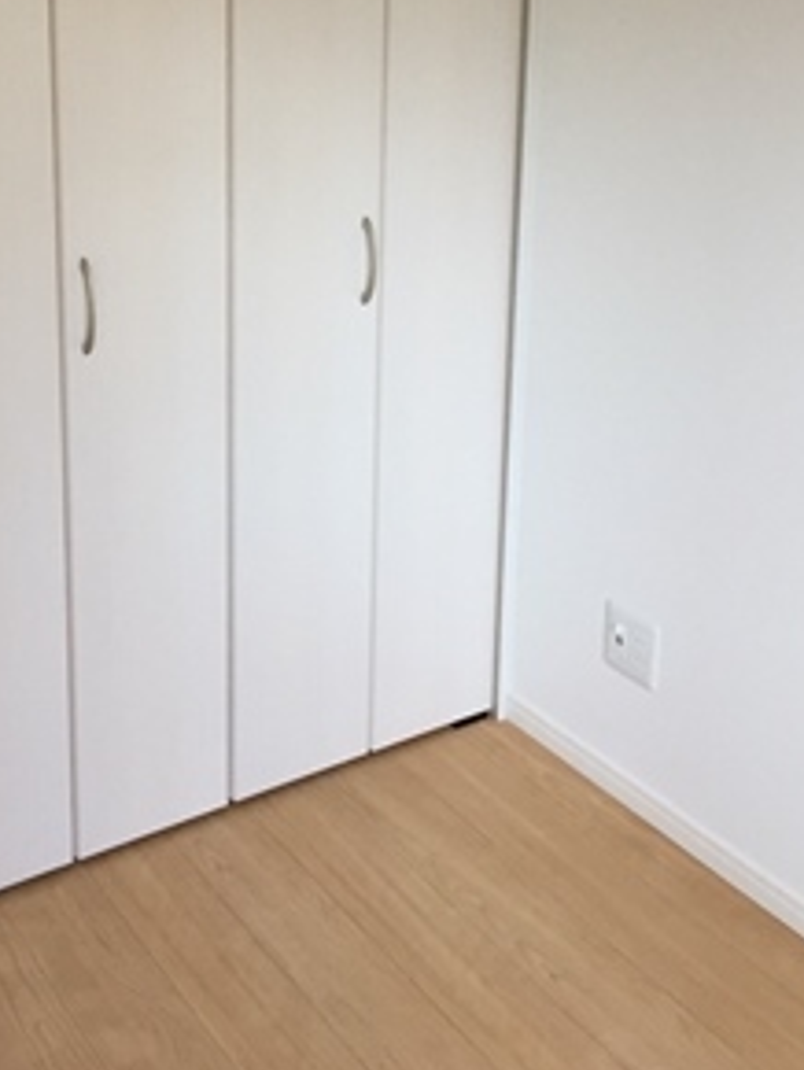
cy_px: 236
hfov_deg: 30.1
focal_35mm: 48
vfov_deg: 38.4
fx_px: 1484
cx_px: 273
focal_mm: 4.15
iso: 50
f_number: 2.2
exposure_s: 1/30
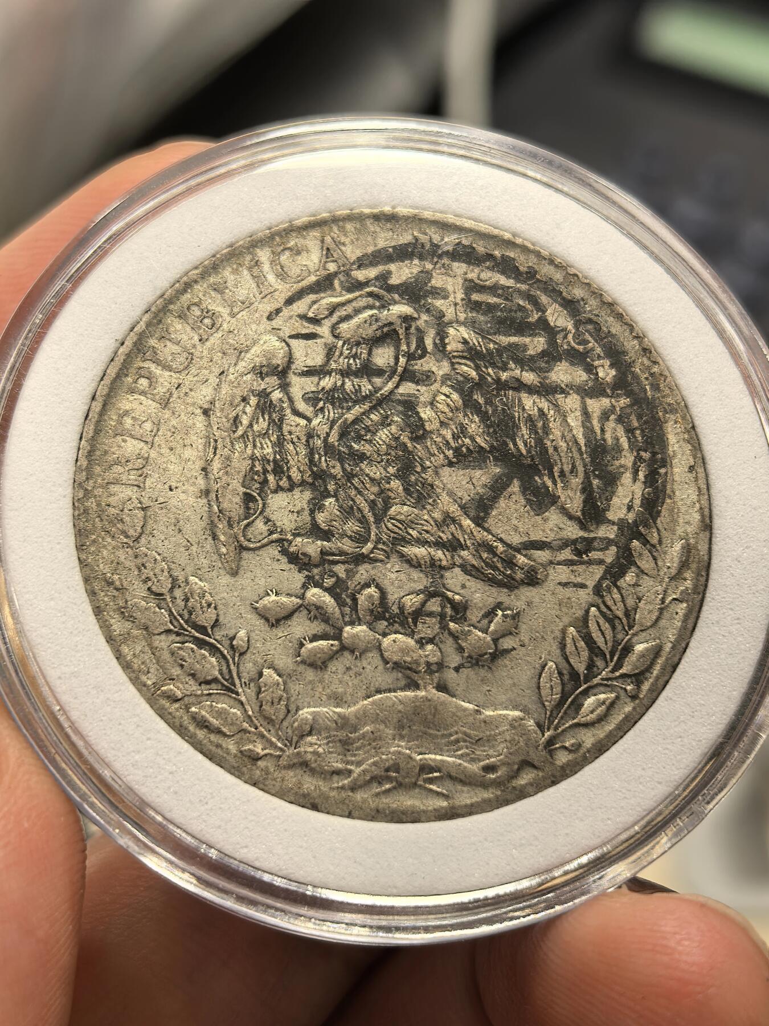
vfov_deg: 35.5
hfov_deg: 27.0
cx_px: 384
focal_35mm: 54
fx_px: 1599
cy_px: 513
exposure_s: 1/50
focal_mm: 6.98
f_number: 2
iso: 160
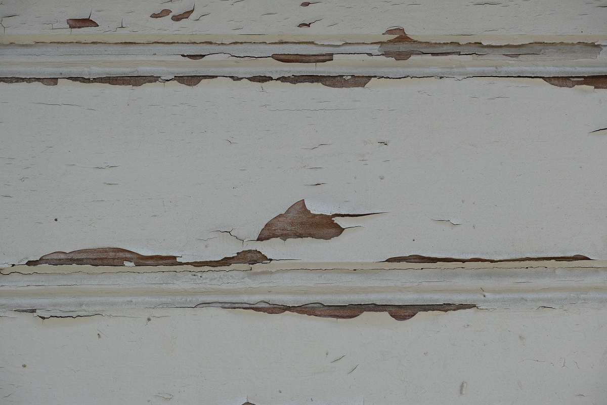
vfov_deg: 18.2
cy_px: 202
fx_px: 1264
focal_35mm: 75
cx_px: 304
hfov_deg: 27.0
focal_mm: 50
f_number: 5
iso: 100
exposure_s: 1/400
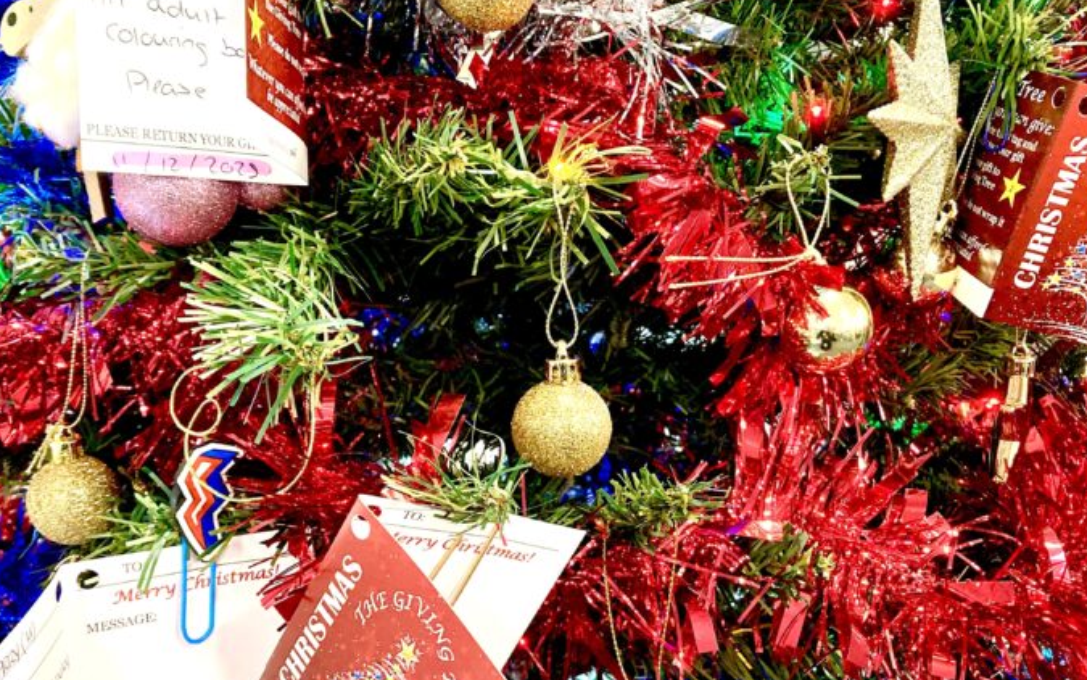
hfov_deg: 58.1
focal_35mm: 33
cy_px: 384
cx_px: 556
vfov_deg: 38.3
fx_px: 978
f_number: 1.8
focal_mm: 3.99
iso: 250
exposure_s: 1/49
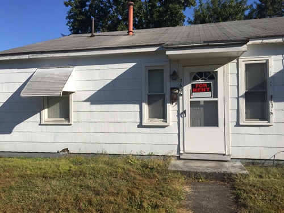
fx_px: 238
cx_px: 142
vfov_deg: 48.2
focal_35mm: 29
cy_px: 106
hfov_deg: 61.7
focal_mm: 4.15
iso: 32
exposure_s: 1/2639
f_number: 2.2
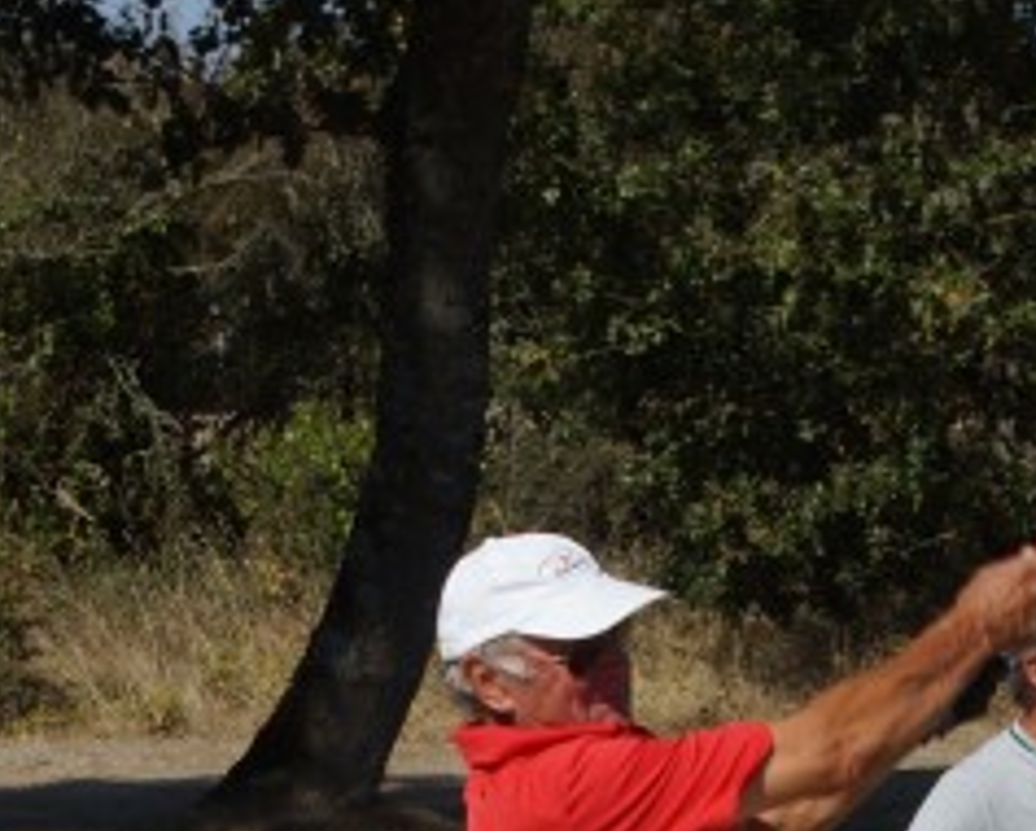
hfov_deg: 6.4
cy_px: 1373
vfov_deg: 5.0
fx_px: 9329
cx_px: 713
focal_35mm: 304
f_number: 9
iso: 100
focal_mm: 50
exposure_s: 1/320
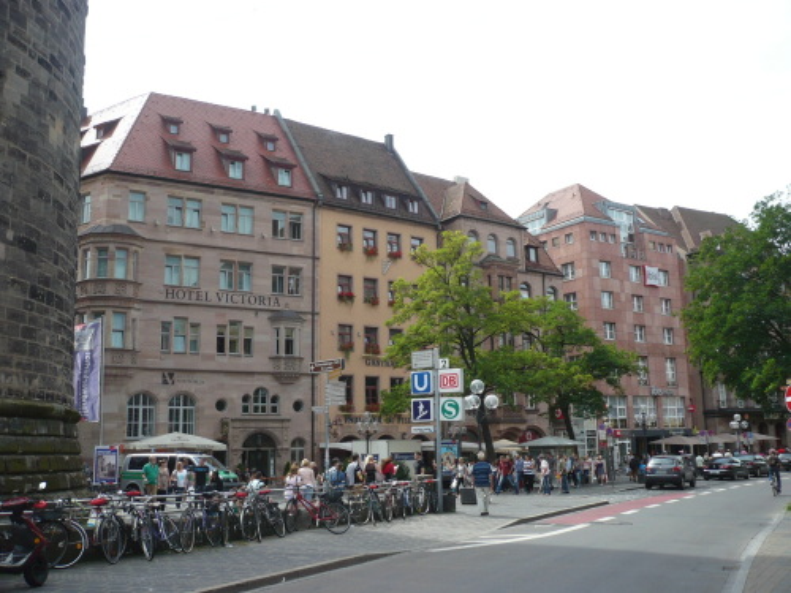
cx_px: 396
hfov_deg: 52.6
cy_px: 296
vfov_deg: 40.7
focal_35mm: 35
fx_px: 800
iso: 100
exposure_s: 1/125
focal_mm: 5.8
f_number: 8
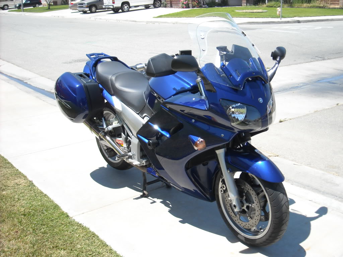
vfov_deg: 32.9
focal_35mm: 44
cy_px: 128
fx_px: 436
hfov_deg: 42.9
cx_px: 172
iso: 64
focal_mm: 7.1
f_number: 6.1
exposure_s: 1/135
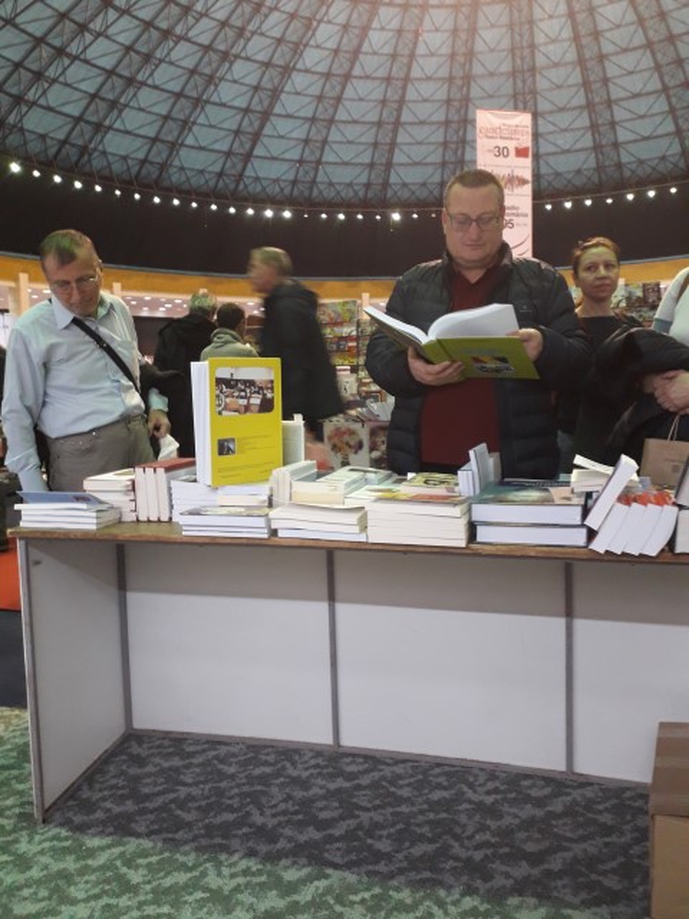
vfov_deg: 65.3
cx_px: 344
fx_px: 717
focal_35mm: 27
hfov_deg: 51.4
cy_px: 460
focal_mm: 3.6
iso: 200
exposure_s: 1/25
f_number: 1.9
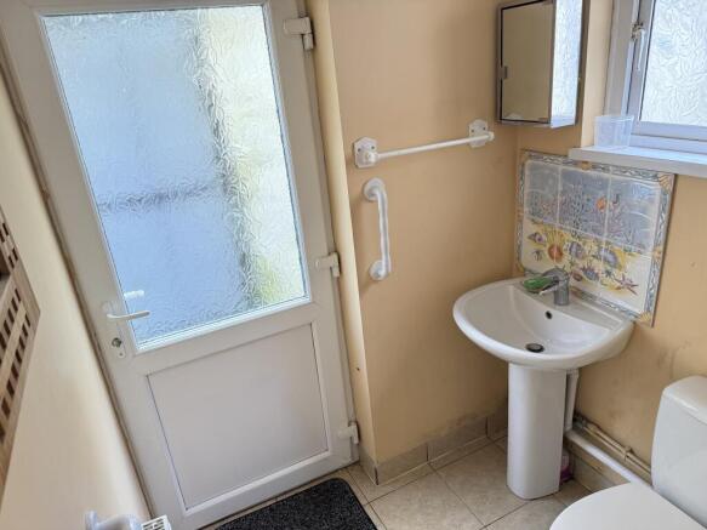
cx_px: 354
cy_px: 265
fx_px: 490
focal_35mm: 24
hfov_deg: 71.6
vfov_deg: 56.8
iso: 200
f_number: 1.78
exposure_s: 1/106
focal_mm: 6.76
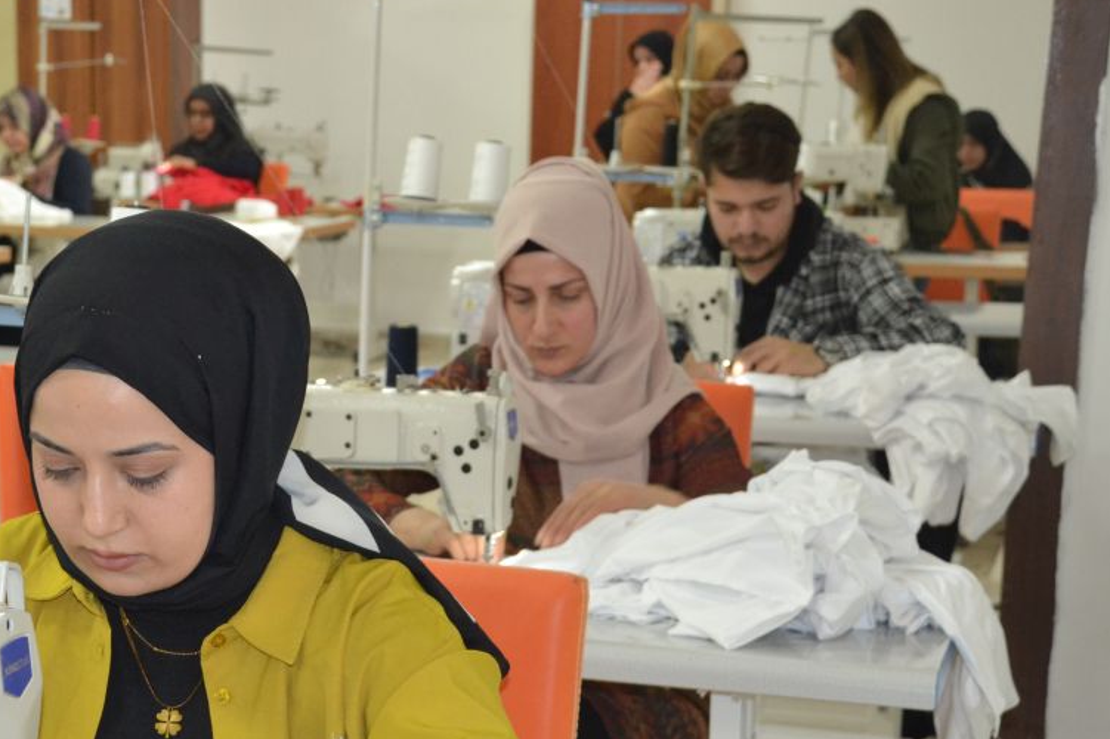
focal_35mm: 82
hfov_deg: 24.6
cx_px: 334
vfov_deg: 16.6
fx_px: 2527
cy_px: 495
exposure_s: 1/60
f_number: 4.5
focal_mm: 38
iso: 1800
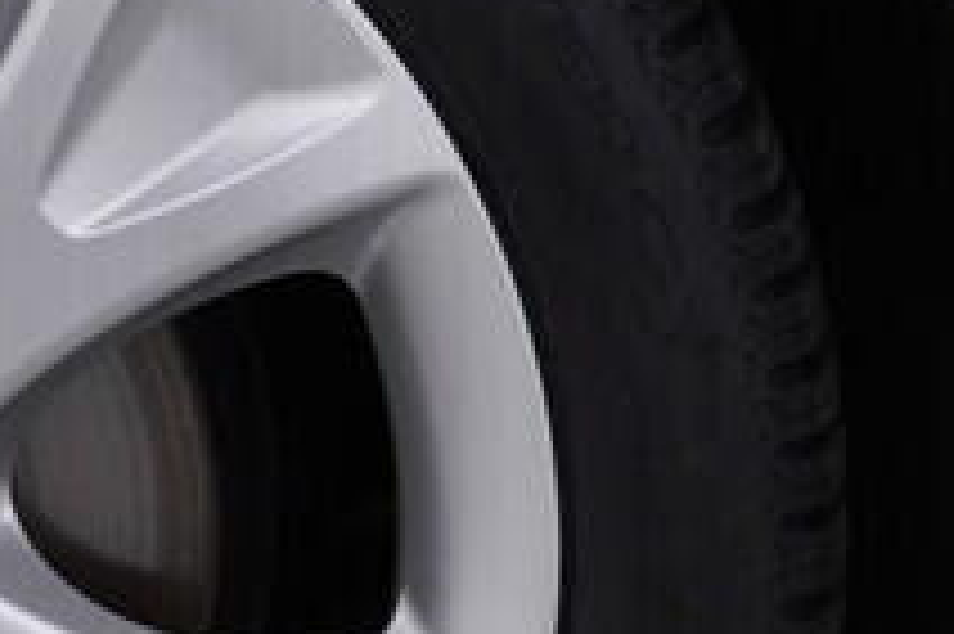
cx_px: -198
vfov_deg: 7.9
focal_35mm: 174
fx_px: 4607
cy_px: 321
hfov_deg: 11.6
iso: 125
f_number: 4.5
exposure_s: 1/100
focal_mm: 24
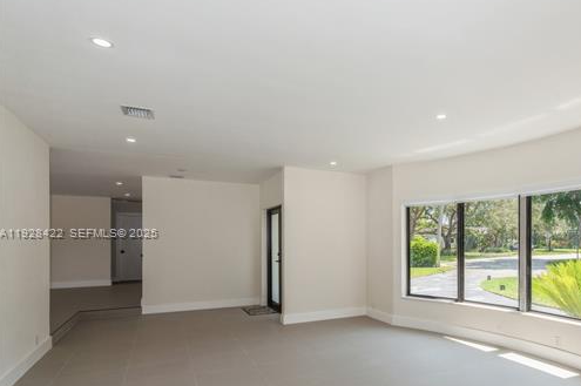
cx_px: 372
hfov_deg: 76.9
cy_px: 233
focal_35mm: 22
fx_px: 355
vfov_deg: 56.6
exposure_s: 1/100
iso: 200
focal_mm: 17
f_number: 8
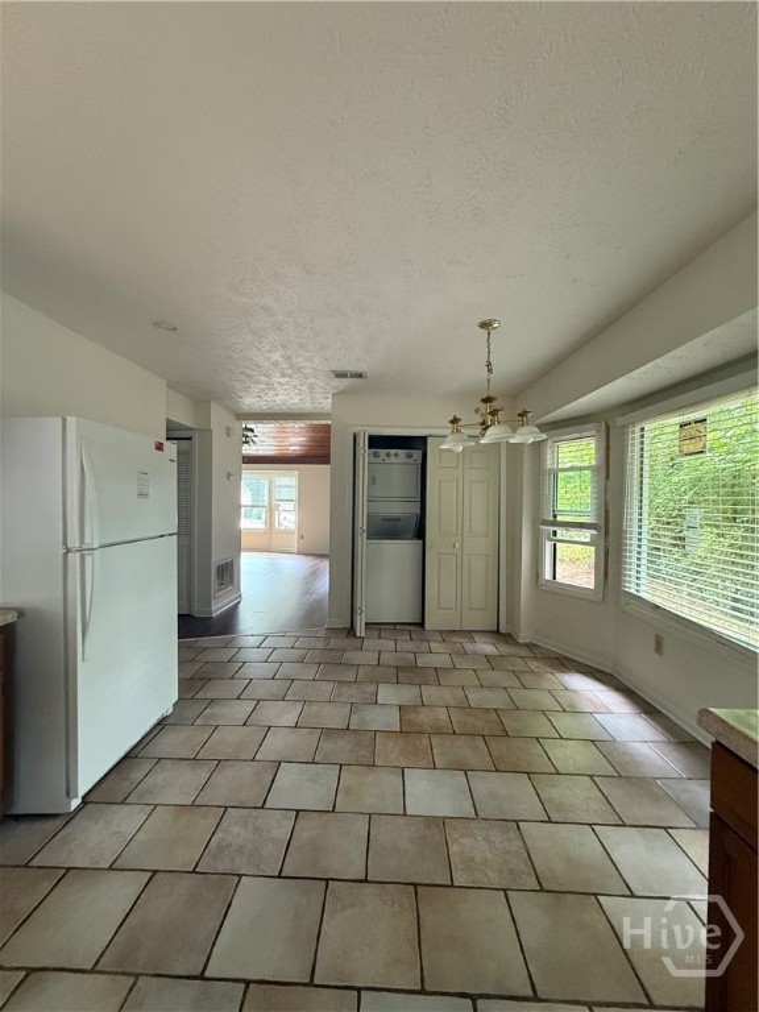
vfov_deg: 102.1
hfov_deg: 85.7
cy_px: 506
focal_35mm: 14
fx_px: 409
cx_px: 380
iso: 500
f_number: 2.2
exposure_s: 1/60
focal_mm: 2.22
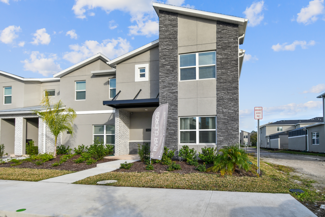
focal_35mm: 19
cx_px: 162
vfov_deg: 64.6
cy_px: 108
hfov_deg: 86.9
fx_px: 172
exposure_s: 1/200
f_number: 7.1
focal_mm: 13
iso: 100
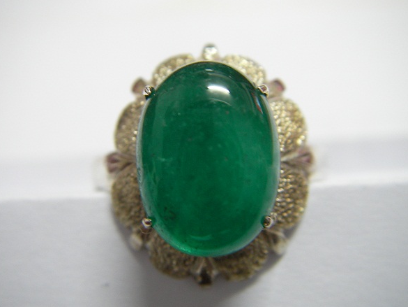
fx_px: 472
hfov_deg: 46.8
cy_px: 157
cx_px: 195
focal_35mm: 40
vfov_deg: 36.0
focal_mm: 6.3
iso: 106
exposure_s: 1/2
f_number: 3.3
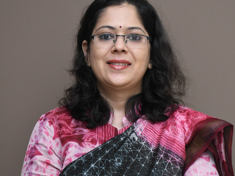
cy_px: 99
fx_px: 1032
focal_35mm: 152
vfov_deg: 9.8
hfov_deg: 13.0
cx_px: 117
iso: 1600
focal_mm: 70
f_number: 6.3
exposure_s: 1/200
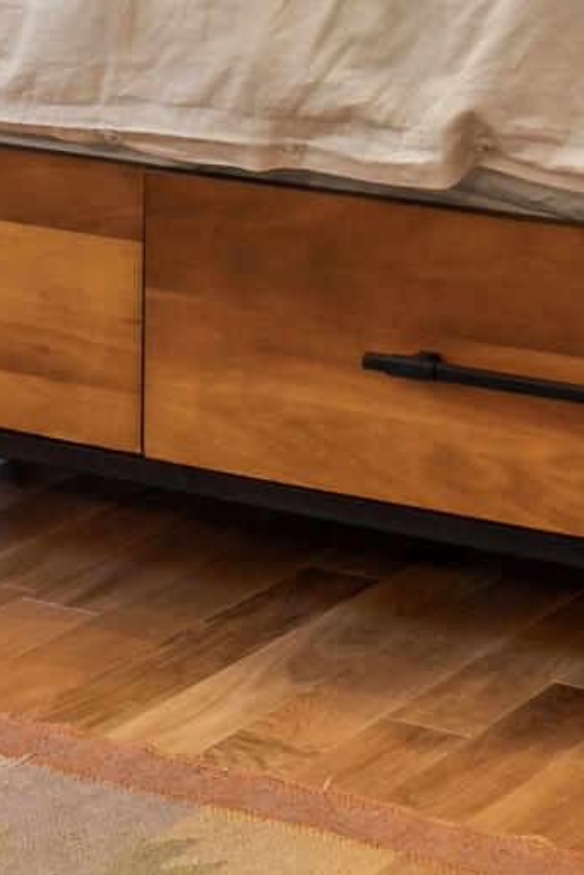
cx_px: 535
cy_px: -562
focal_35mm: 137
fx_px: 3331
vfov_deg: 13.8
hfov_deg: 10.0
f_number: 7.1
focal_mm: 35
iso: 320
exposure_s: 1/6
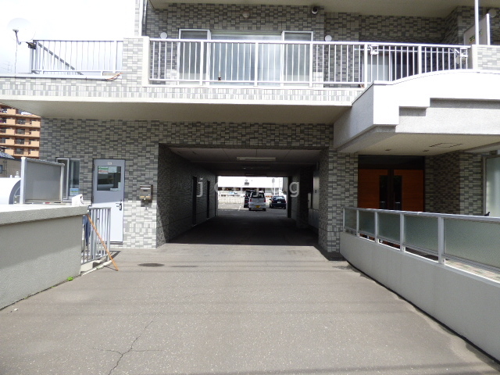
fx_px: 289
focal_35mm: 20
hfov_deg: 81.7
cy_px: 188
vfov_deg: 66.0
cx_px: 250
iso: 100
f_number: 2.8
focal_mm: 3.58
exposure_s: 1/1300
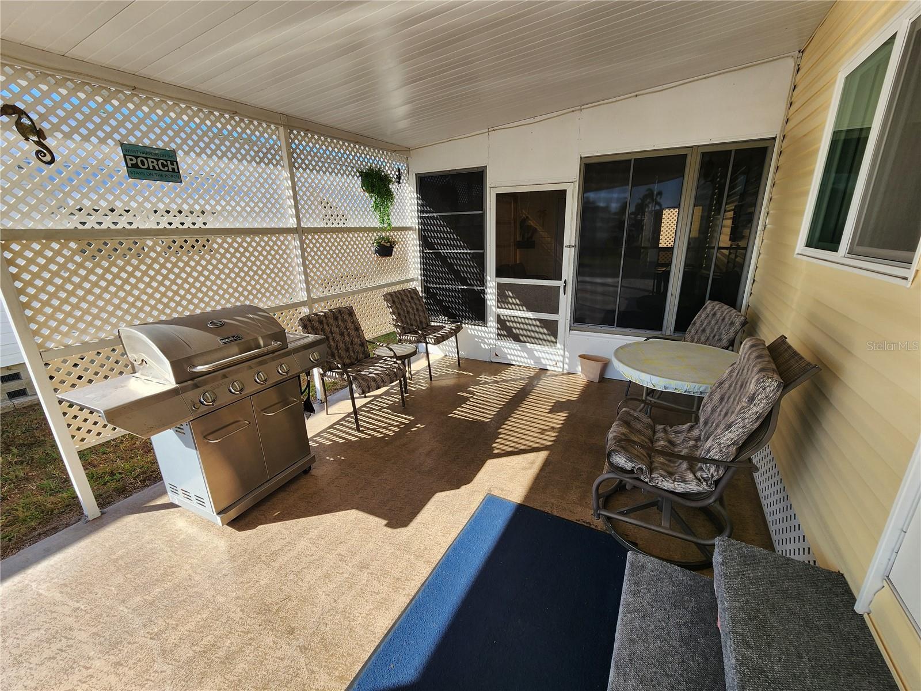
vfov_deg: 89.9
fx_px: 346
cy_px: 346
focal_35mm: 13
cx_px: 460
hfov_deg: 106.2
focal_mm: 2.2
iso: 50
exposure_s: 1/626
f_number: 2.2
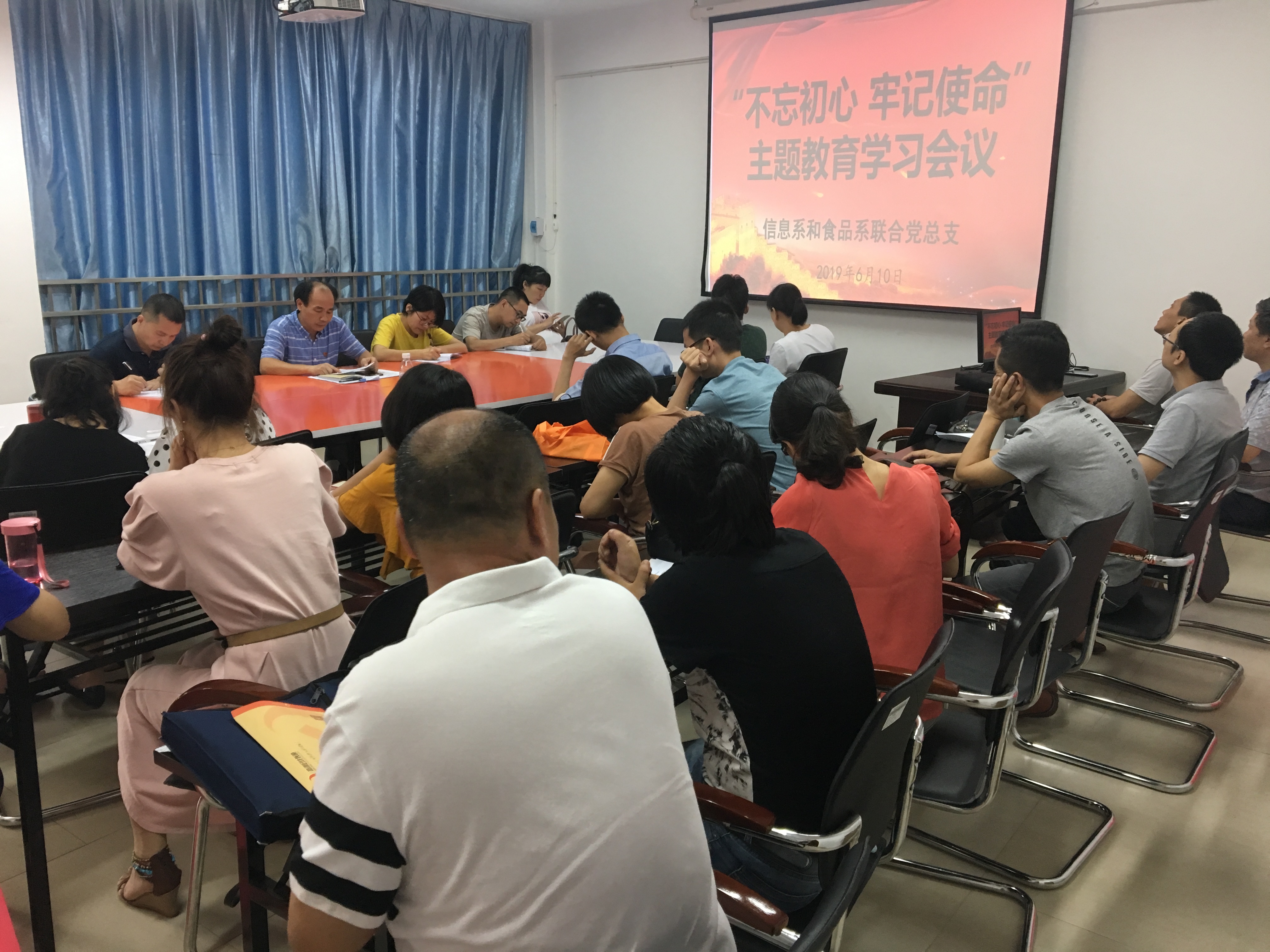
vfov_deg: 48.2
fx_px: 1064
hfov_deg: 61.7
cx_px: 635
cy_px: 476
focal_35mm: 29
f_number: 2.2
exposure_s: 1/33
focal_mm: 4.15
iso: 125
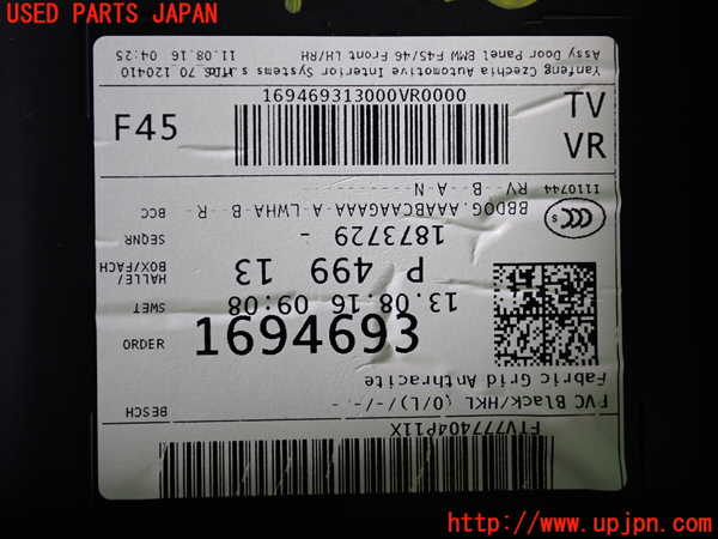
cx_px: 359
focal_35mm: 36
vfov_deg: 39.7
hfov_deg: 51.4
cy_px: 270
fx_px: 747
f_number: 2.5
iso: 250
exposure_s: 1/125
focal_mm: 6.37
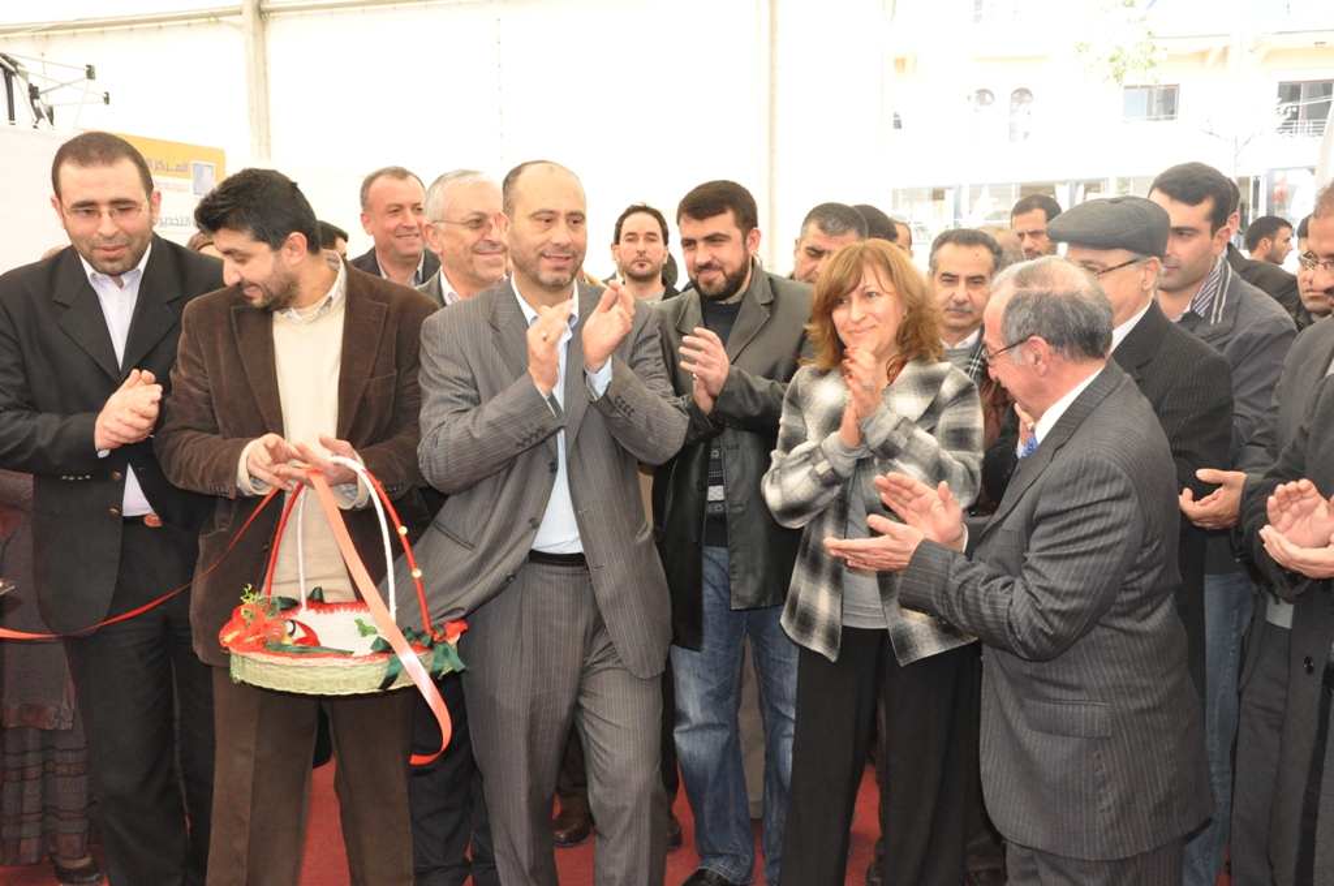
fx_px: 1443
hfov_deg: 49.6
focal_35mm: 39
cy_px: 443
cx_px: 667
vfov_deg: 34.1
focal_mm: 26
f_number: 9
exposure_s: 1/200
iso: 2000
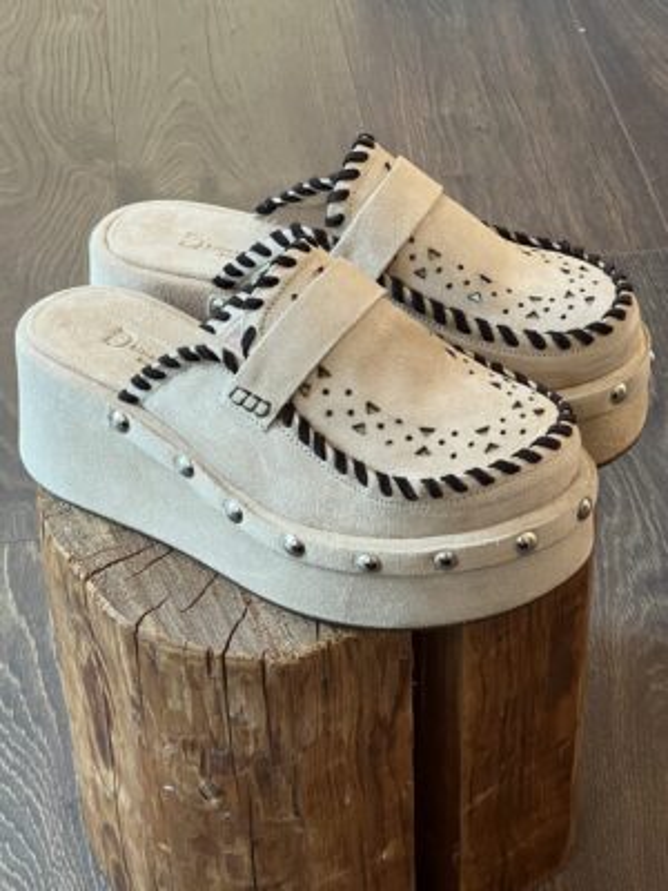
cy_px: 446
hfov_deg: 19.1
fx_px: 1981
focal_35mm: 77
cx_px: 334
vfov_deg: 25.3
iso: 640
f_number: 2.8
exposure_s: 1/50
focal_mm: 9
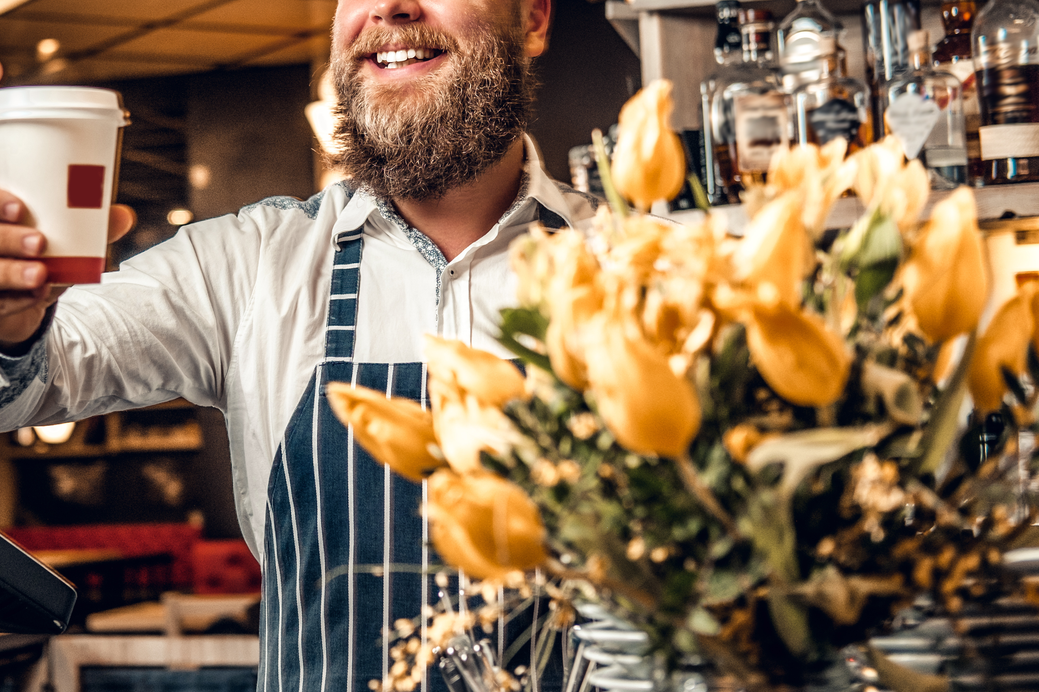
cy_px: 285
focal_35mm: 81
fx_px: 2338
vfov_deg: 16.8
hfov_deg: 24.7
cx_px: 246
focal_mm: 35
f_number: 2.8
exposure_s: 1/60
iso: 400
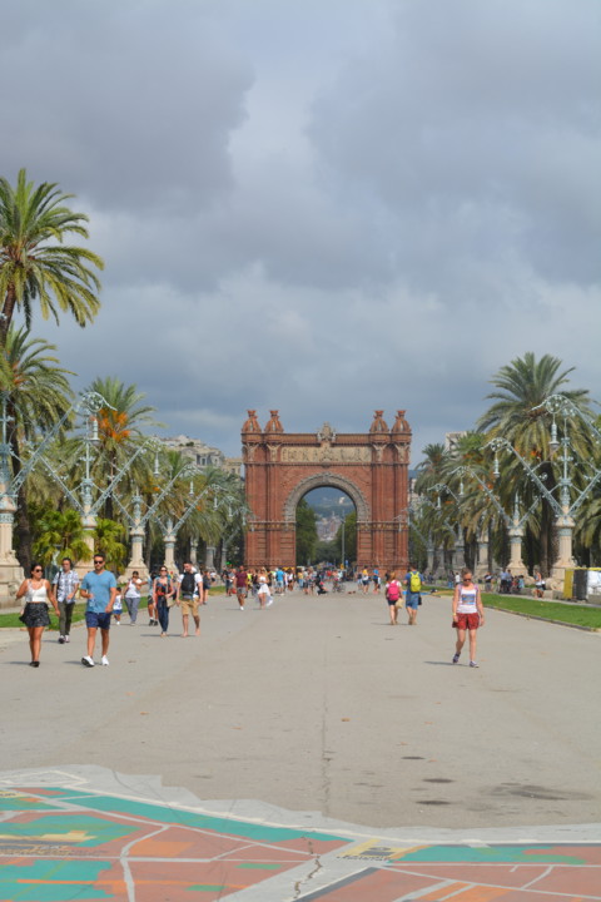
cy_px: 451
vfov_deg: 28.1
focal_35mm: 72
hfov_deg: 18.9
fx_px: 1803
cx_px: 300
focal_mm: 48
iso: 100
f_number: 9
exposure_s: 1/320
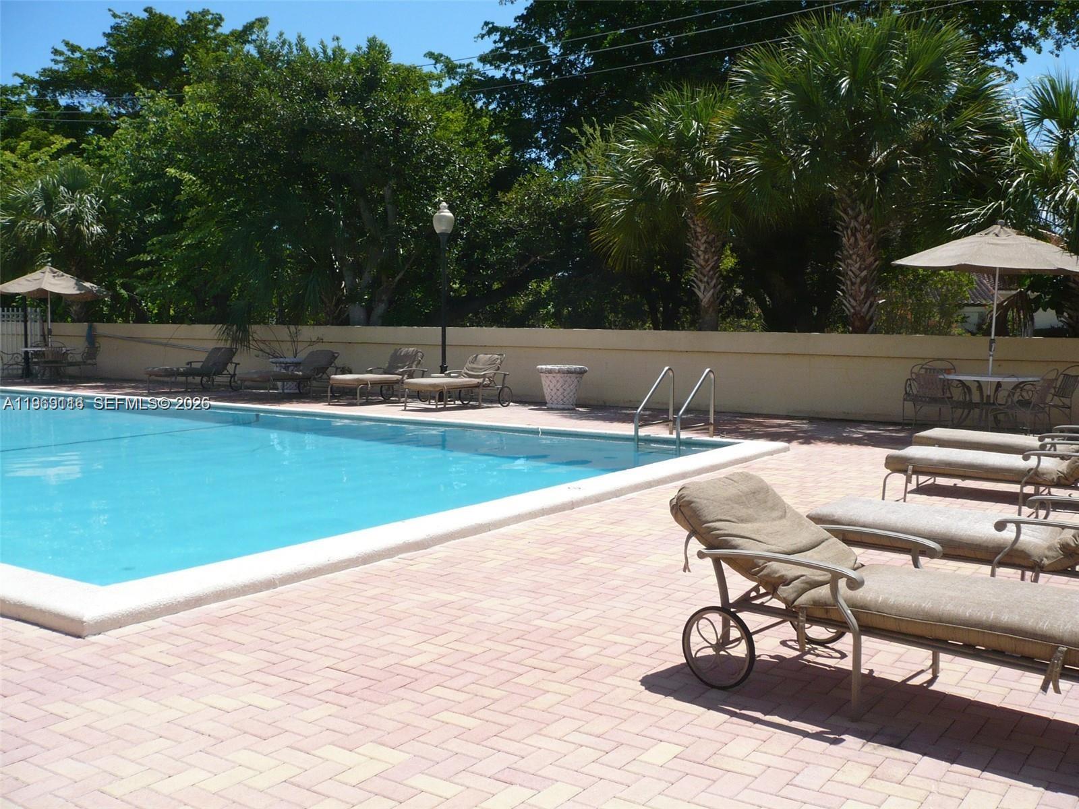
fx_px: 1091
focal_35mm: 35
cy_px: 404
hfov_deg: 52.6
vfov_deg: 40.7
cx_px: 540
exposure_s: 1/250
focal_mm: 5.8
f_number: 8
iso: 100
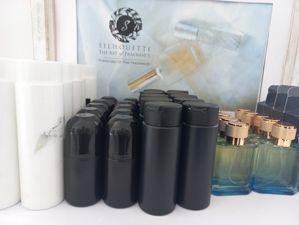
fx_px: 216
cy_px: 112
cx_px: 150
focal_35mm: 25
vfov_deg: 54.9
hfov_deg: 69.4
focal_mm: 4.6
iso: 199
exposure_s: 1/33.3
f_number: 1.8
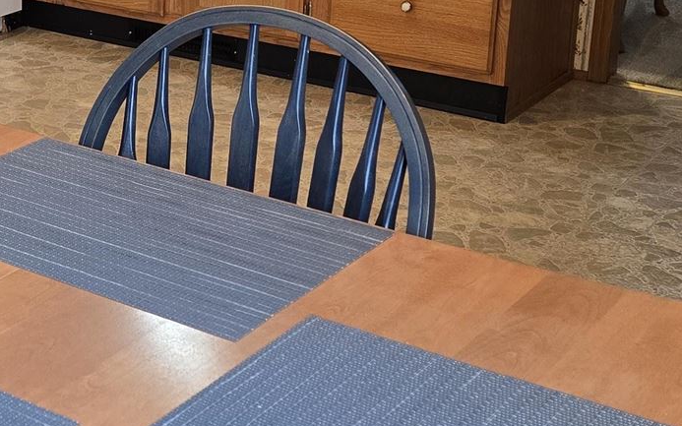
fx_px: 1505
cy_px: 45
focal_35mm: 81
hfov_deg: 24.0
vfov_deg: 15.9
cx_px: -49
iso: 200
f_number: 1.7
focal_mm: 6.3
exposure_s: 1/120
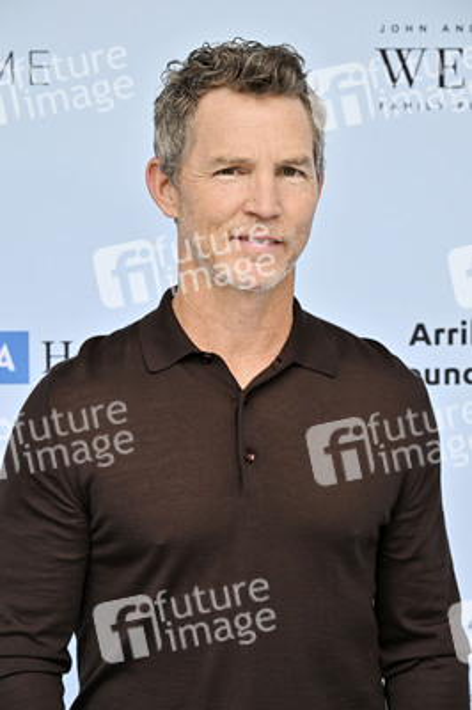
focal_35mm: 107
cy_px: 355
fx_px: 2108
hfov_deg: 12.8
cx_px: 236
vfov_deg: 19.1
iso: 640
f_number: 6.3
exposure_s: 1/320
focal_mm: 107
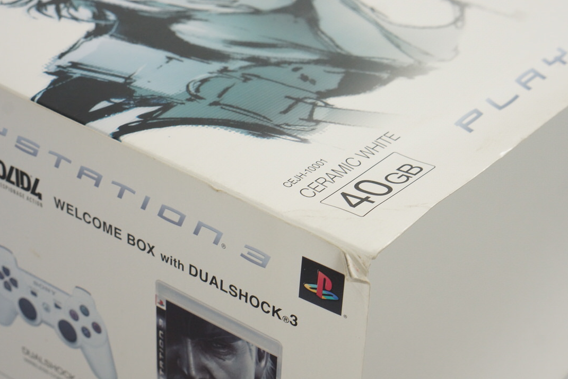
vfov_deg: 16.3
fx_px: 1325
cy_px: 199
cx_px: 300
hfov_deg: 24.2
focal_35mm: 84
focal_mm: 50
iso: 1000
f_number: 7.1
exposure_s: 1/80
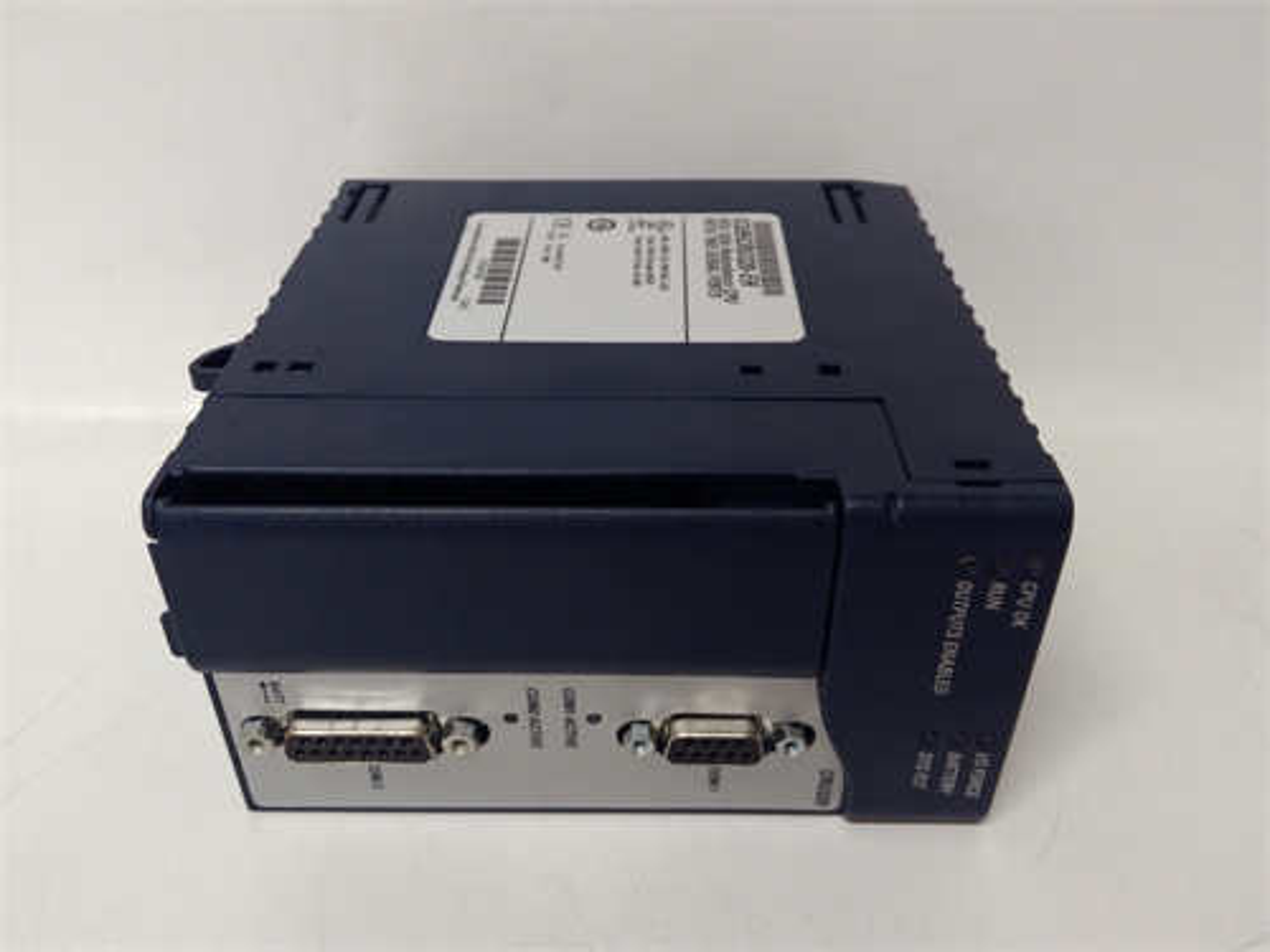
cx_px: 635
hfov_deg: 65.3
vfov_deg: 51.4
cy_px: 476
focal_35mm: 27
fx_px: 991
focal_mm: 3.79
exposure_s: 1/33
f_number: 2
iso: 246
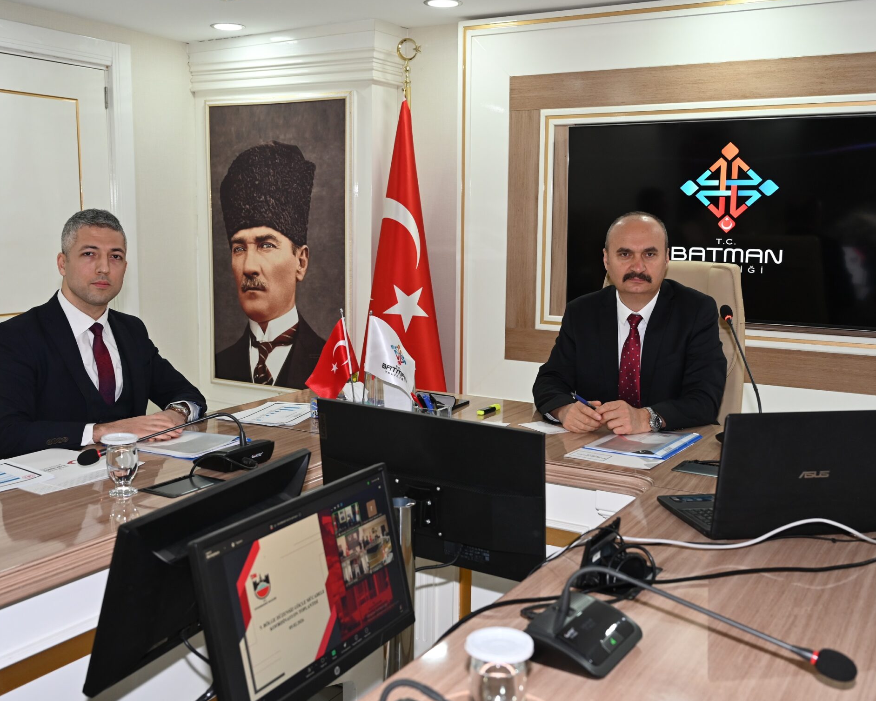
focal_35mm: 37
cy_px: 370
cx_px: 442
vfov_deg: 40.1
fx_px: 959
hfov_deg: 49.1
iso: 400
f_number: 4
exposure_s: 1/60
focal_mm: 29
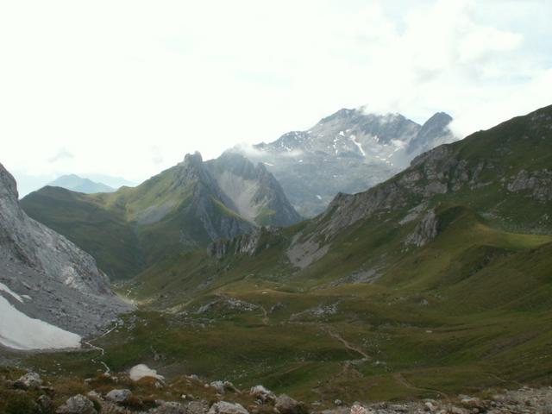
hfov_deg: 52.6
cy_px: 207
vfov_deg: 40.7
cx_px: 276
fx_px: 558
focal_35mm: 35
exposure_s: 1/100
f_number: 8
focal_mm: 5.86
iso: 50
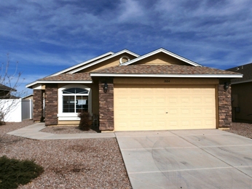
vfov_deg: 46.8
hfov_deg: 59.9
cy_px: 94
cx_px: 126
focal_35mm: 30
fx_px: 219
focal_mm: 5.36
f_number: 8.9
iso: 100
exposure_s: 1/800
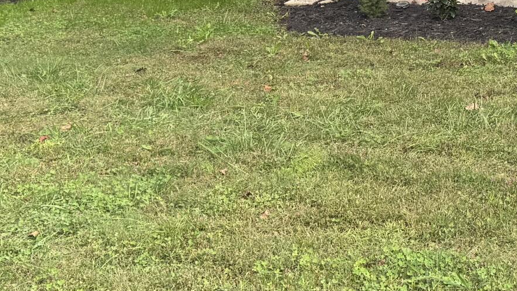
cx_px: 570
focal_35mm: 89
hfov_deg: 22.6
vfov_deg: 13.1
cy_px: -88
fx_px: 1220
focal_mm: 6.76
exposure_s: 1/658
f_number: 1.78
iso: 80
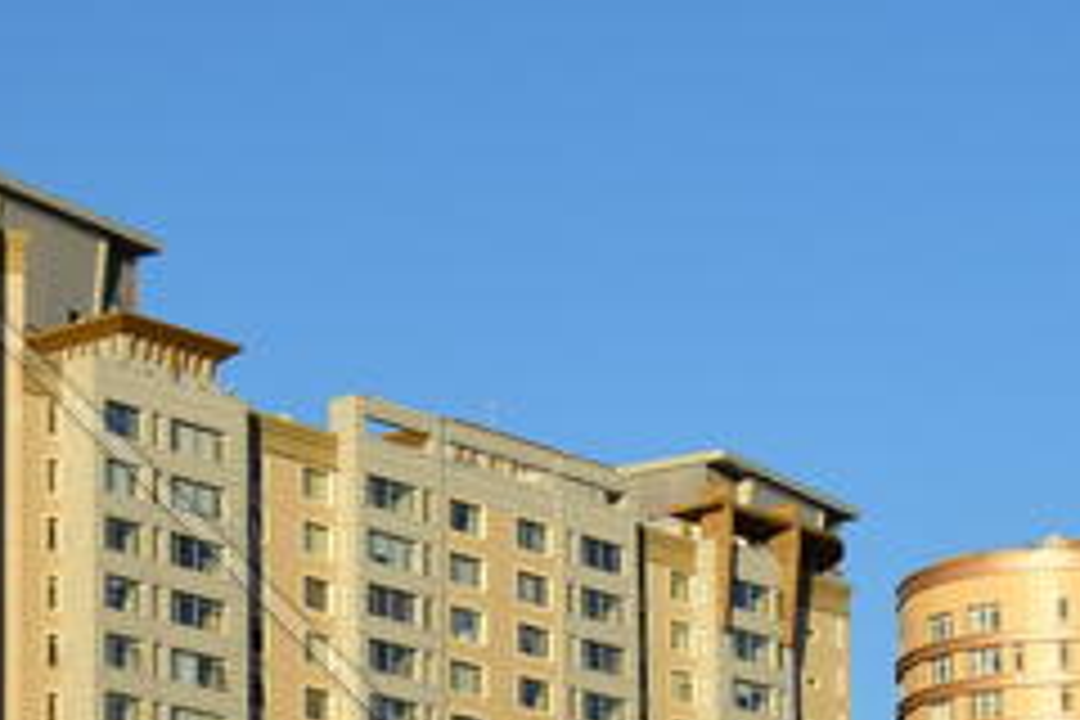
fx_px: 4560
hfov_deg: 13.5
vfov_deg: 8.8
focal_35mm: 152
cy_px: 1089
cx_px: 756
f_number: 9
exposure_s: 1/320
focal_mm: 28
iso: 200
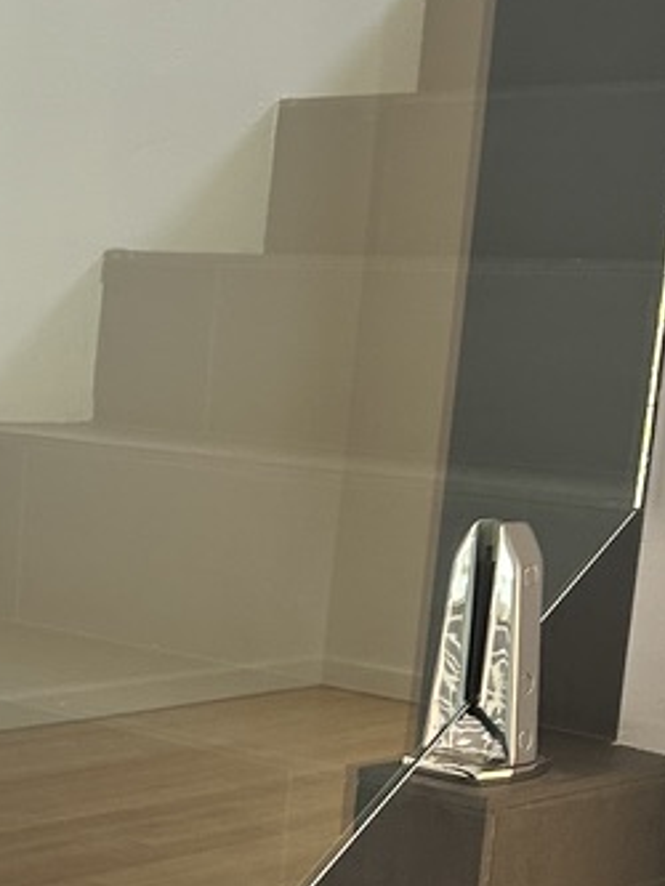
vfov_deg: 23.6
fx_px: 2048
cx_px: 85
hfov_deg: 18.2
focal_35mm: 80
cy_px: 833
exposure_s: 1/60
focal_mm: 5.7
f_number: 1.5
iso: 160
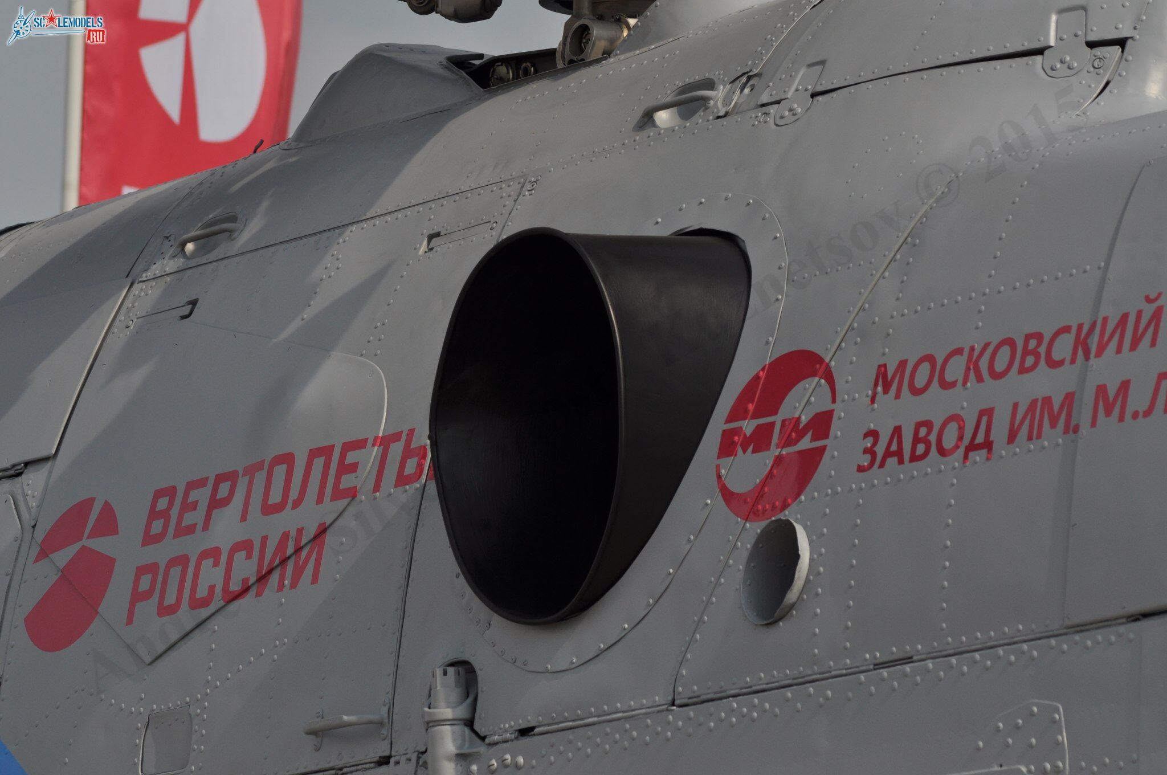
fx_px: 7527
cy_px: 388
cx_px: 584
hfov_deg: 8.9
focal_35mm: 232
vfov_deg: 5.9
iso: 200
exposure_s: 1/1250
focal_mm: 155
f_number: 8
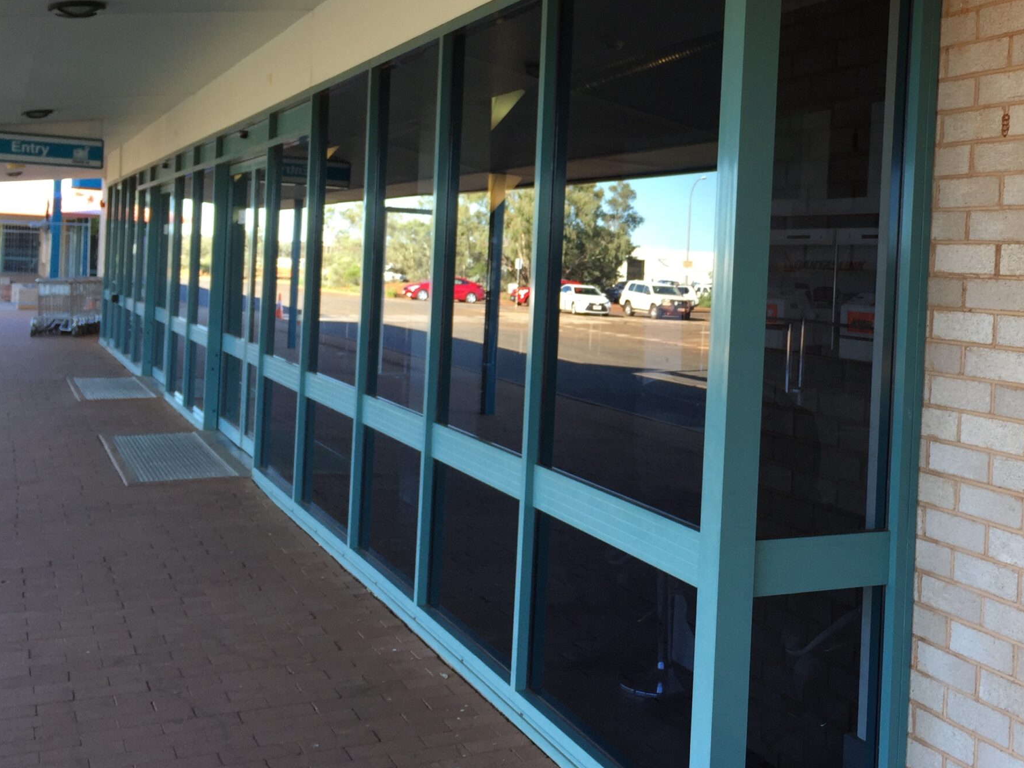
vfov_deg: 34.2
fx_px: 1242
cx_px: 711
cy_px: 291
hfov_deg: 43.9
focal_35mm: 42
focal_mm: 4.15
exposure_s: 1/121
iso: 32
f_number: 2.2
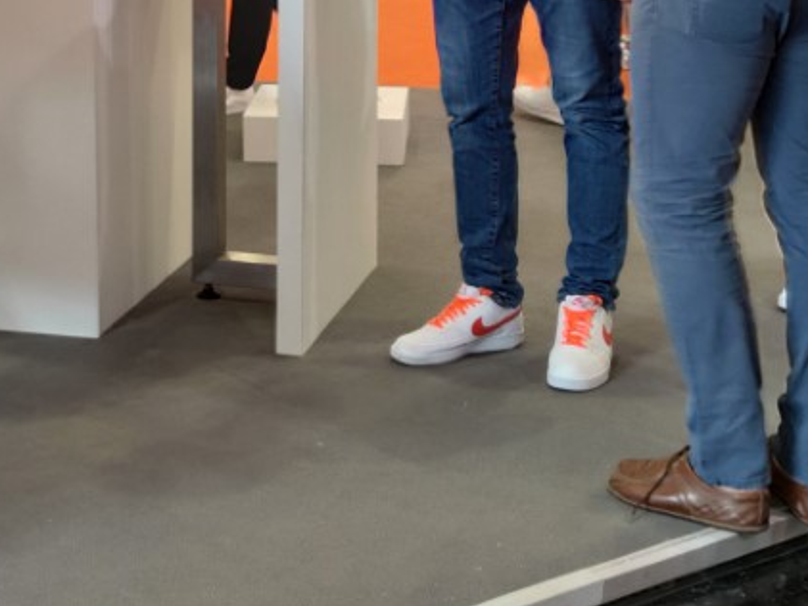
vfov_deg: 17.2
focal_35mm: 82
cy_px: -130
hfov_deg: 23.6
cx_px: 221
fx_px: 1915
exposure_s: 1/50
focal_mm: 6.72
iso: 123
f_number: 1.69
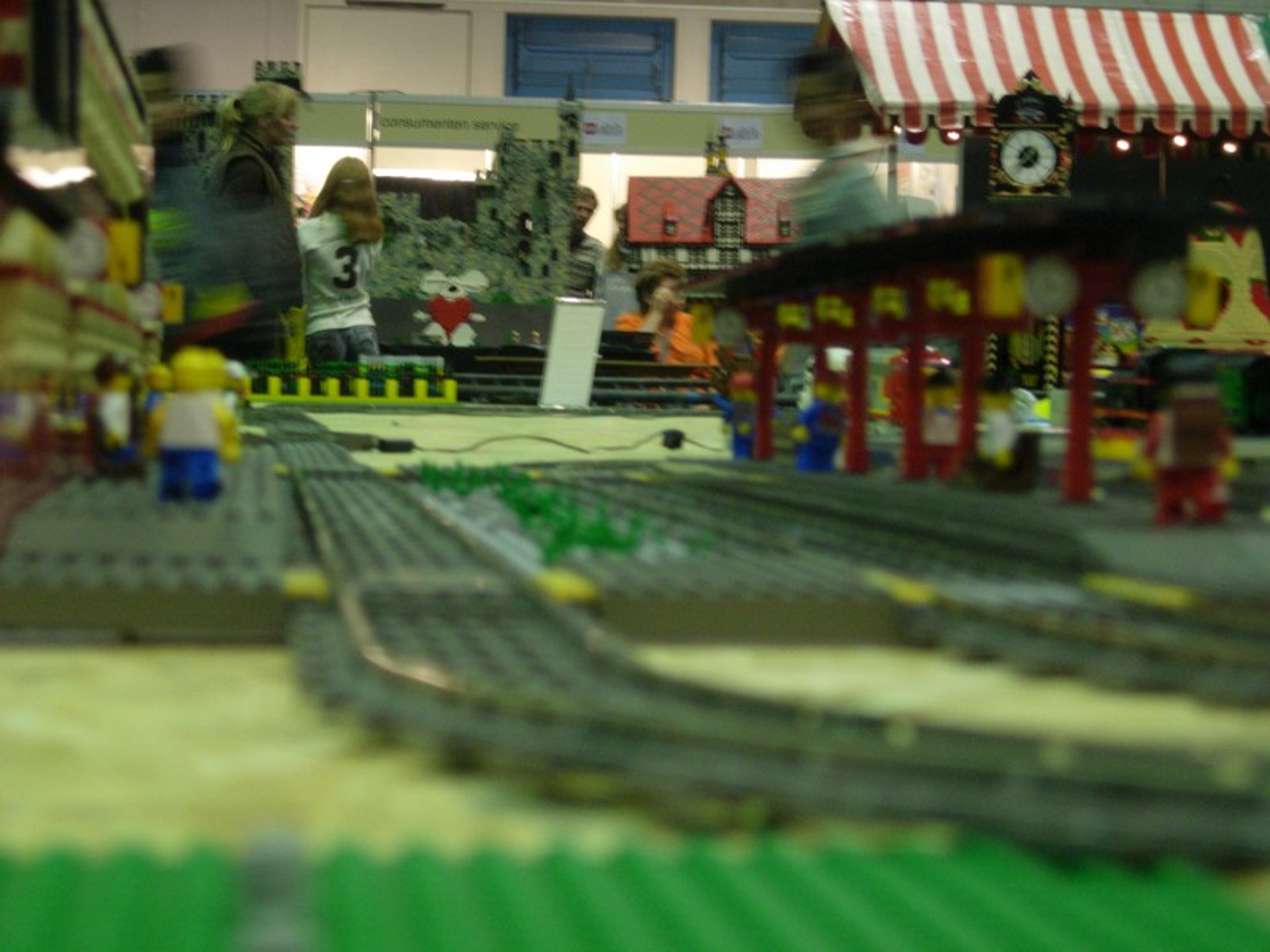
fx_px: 3779
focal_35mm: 103
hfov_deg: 19.1
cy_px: 476
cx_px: 635
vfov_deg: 14.4
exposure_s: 1/9.2
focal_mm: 21.3
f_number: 4.6
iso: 200
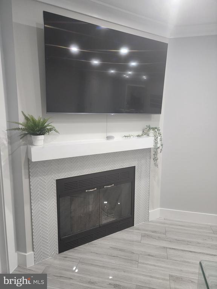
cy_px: 144
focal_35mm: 23
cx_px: 108
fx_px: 192
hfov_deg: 58.9
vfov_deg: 73.9
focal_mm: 6.4
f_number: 1.8
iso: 400
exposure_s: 1/120
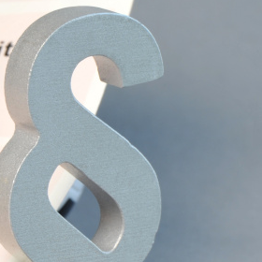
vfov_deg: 5.5
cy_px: 133
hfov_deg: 5.5
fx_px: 2732
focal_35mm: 319
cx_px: 91
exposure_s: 1/3.33
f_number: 25
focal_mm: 105
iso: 200
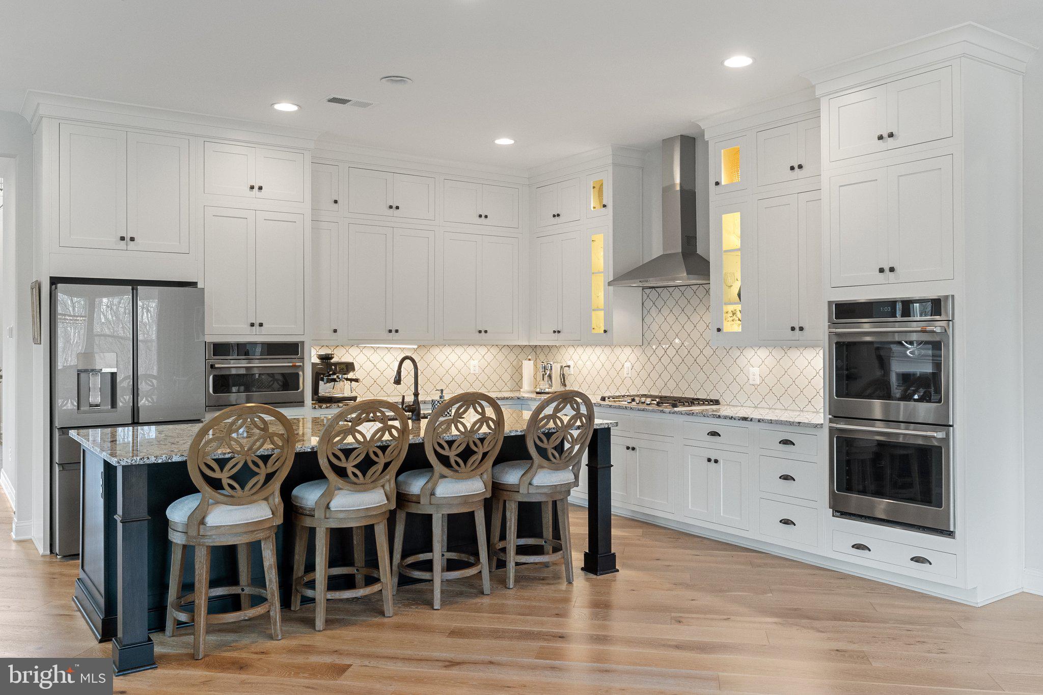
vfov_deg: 45.0
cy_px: 348
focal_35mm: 29
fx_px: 840
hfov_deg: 63.7
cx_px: 522
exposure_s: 1/13
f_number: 8
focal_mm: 19.5
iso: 800
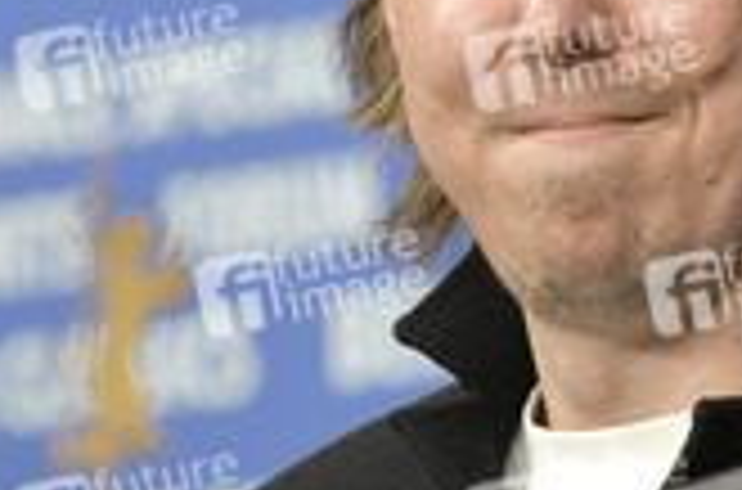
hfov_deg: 3.8
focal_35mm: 548
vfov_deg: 2.5
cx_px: 641
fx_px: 11263
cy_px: 171
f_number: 5.6
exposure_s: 1/250
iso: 2000
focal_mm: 200
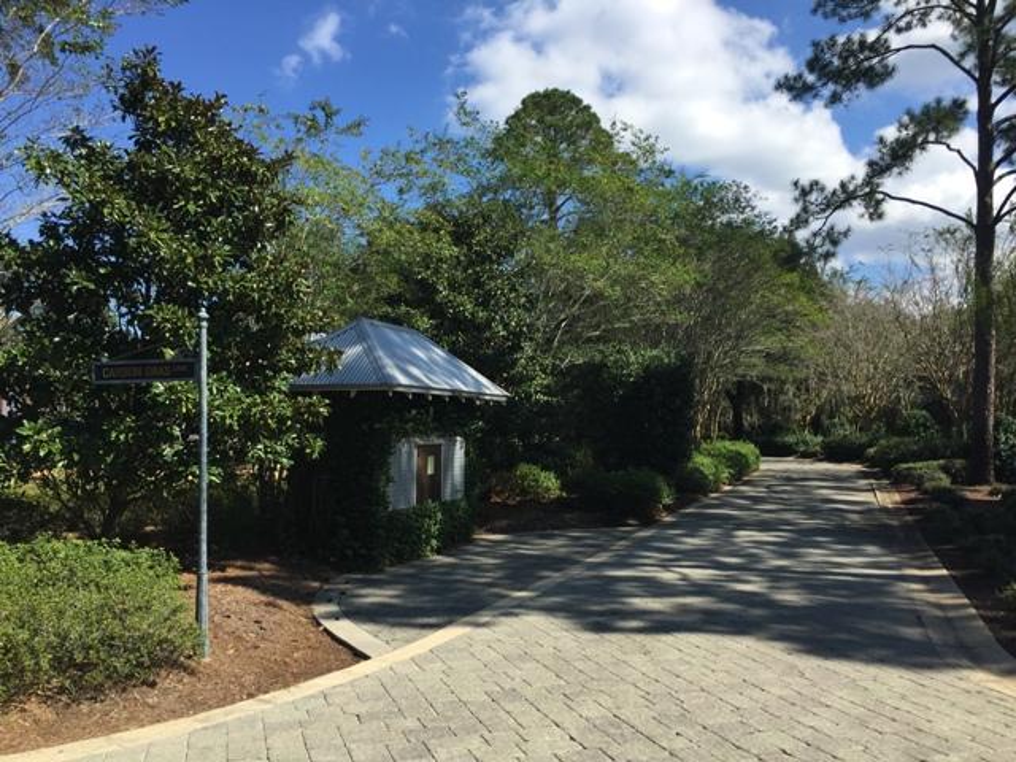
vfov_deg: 48.2
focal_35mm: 29
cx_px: 508
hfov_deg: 61.7
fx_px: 851
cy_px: 381
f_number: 2.2
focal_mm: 4.15
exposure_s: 1/1412
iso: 32
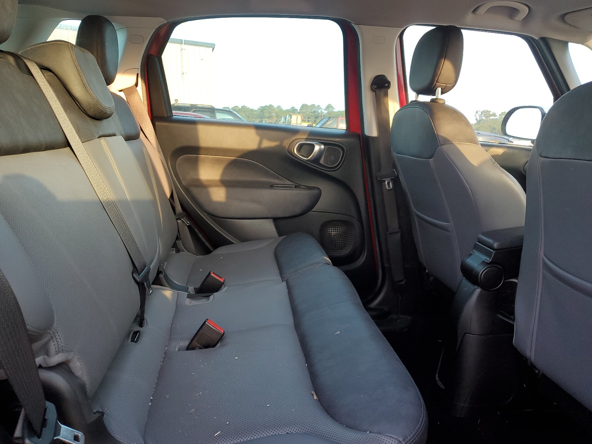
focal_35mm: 26
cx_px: 296
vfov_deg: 53.1
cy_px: 222
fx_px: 445
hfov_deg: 67.3
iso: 86
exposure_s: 1/120
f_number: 1.5
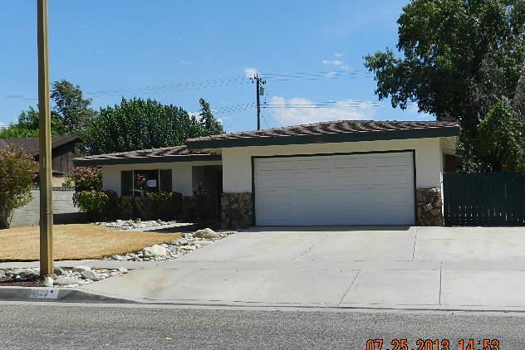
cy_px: 189
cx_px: 265
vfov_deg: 33.4
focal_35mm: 40
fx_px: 584
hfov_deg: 48.4
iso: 160
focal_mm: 6.7
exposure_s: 1/1000
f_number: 5
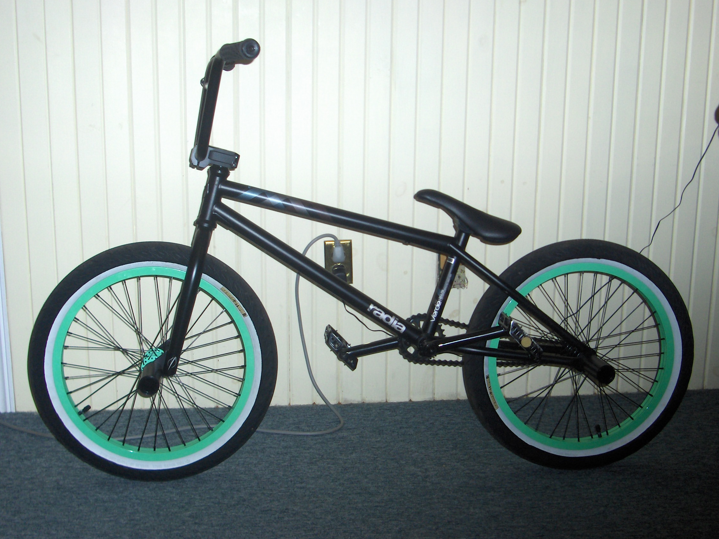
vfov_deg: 32.2
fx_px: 935
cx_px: 360
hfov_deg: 42.1
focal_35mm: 45
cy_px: 268
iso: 100
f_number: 2.9
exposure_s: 1/60
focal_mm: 7.4
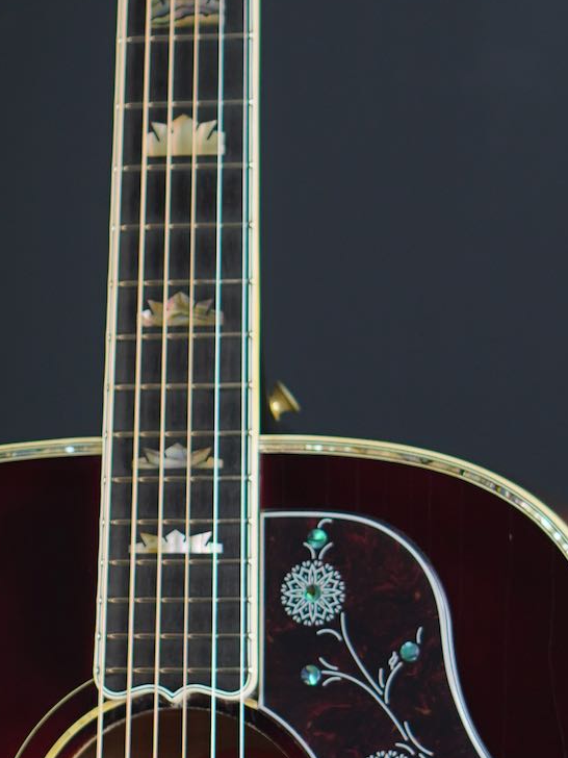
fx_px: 4550
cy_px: 499
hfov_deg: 7.1
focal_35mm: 208
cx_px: 182
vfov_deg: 9.5
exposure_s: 1/80
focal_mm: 35
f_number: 2.2
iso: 100
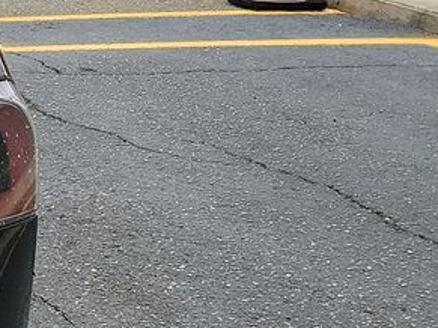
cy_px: 235
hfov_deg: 11.3
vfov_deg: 11.2
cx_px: -742
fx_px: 1670
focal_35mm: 132
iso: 50
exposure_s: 1/220
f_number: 1.8
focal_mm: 6.7
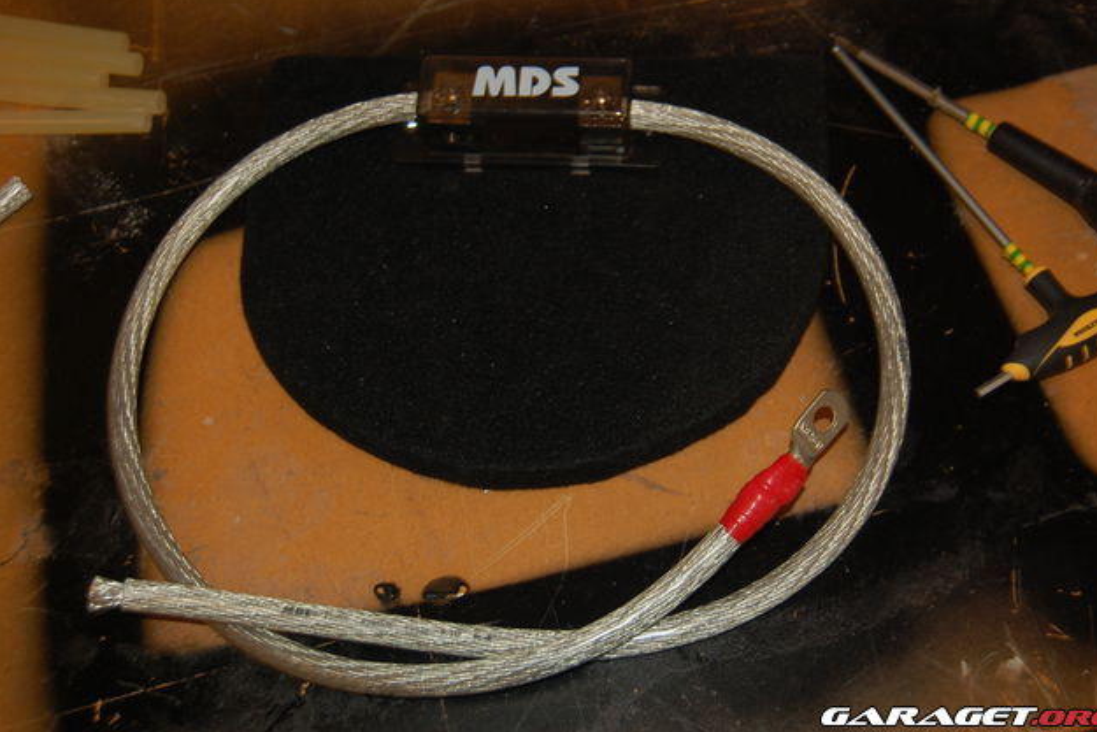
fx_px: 1402
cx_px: 560
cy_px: 362
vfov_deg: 29.3
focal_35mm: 46
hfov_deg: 42.7
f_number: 4.2
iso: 400
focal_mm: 30
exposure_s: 1/60
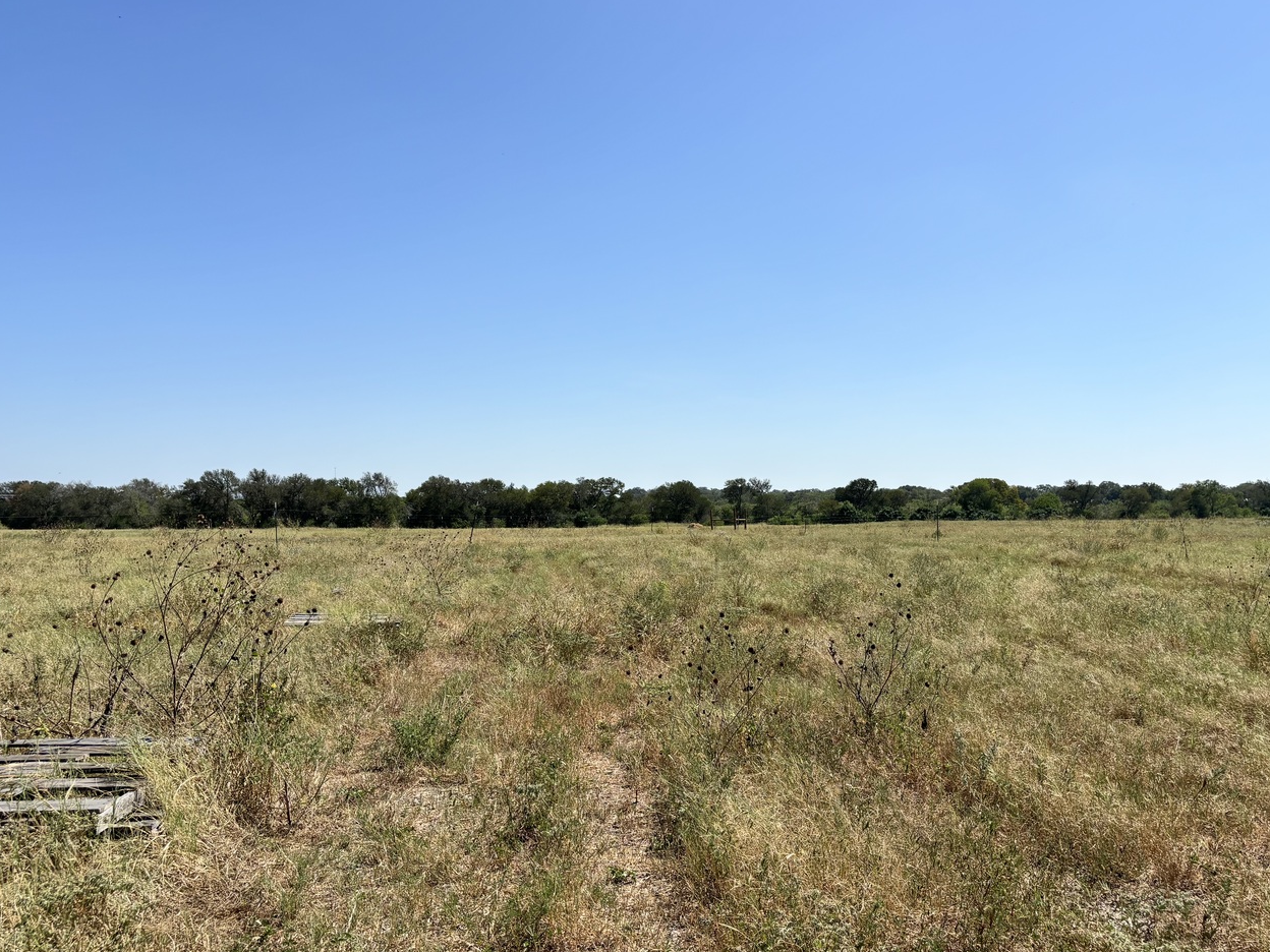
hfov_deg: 60.0
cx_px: 624
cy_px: 504
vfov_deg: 46.8
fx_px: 1101
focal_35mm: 30
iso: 50
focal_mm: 5.96
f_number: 1.6
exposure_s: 1/5076
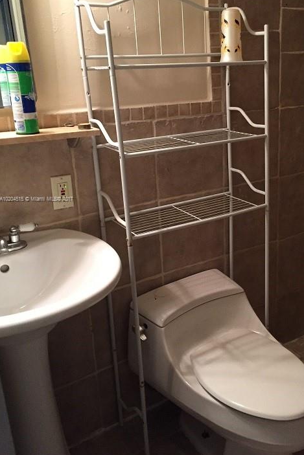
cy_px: 199
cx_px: 197
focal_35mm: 35
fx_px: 443
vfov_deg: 54.3
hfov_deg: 37.5
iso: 250
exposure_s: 1/30
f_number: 2.2
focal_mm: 4.15
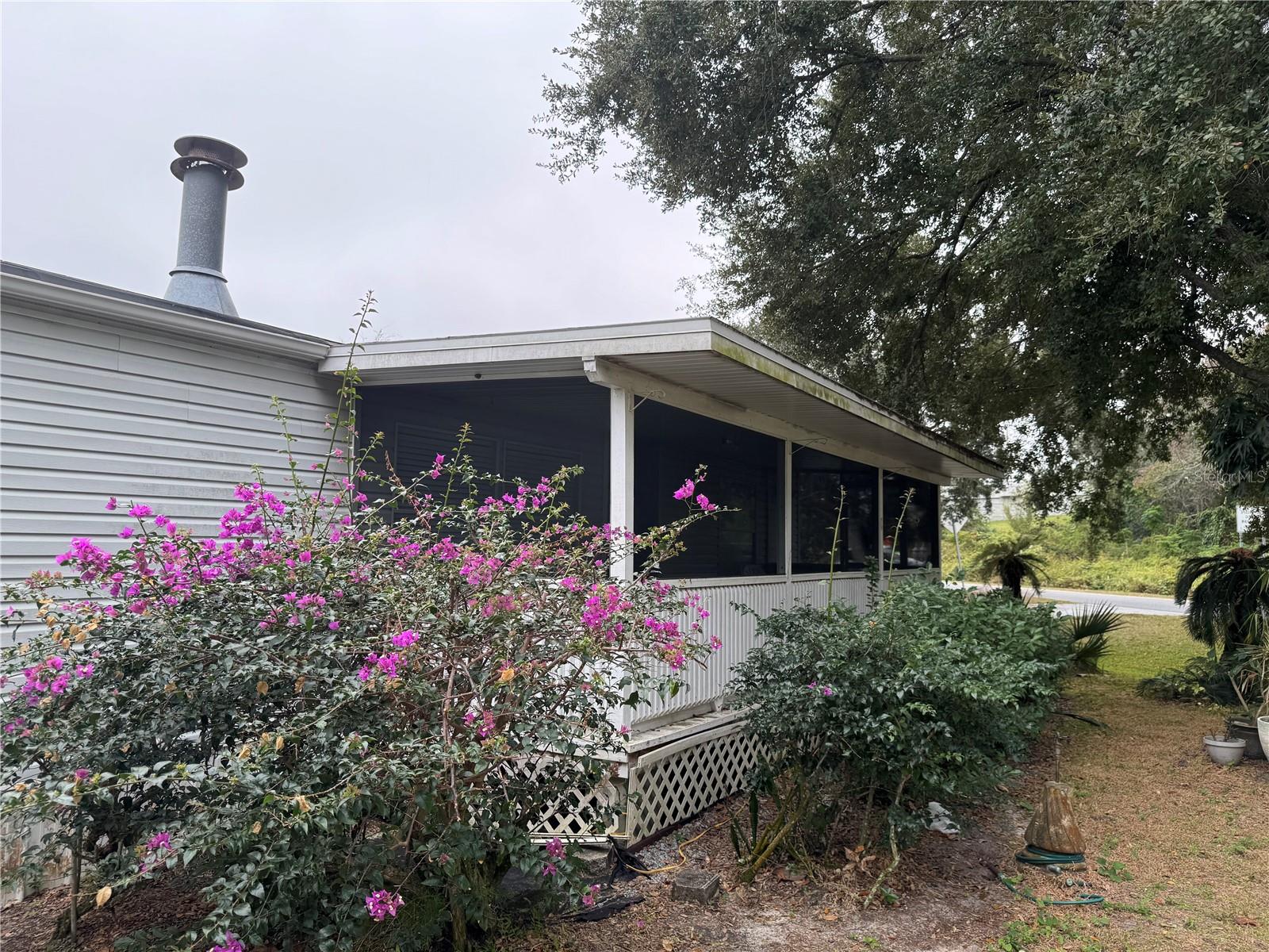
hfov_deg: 71.6
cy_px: 476
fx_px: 880
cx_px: 634
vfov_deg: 56.8
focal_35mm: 24
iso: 80
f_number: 1.78
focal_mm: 6.76
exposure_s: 1/430
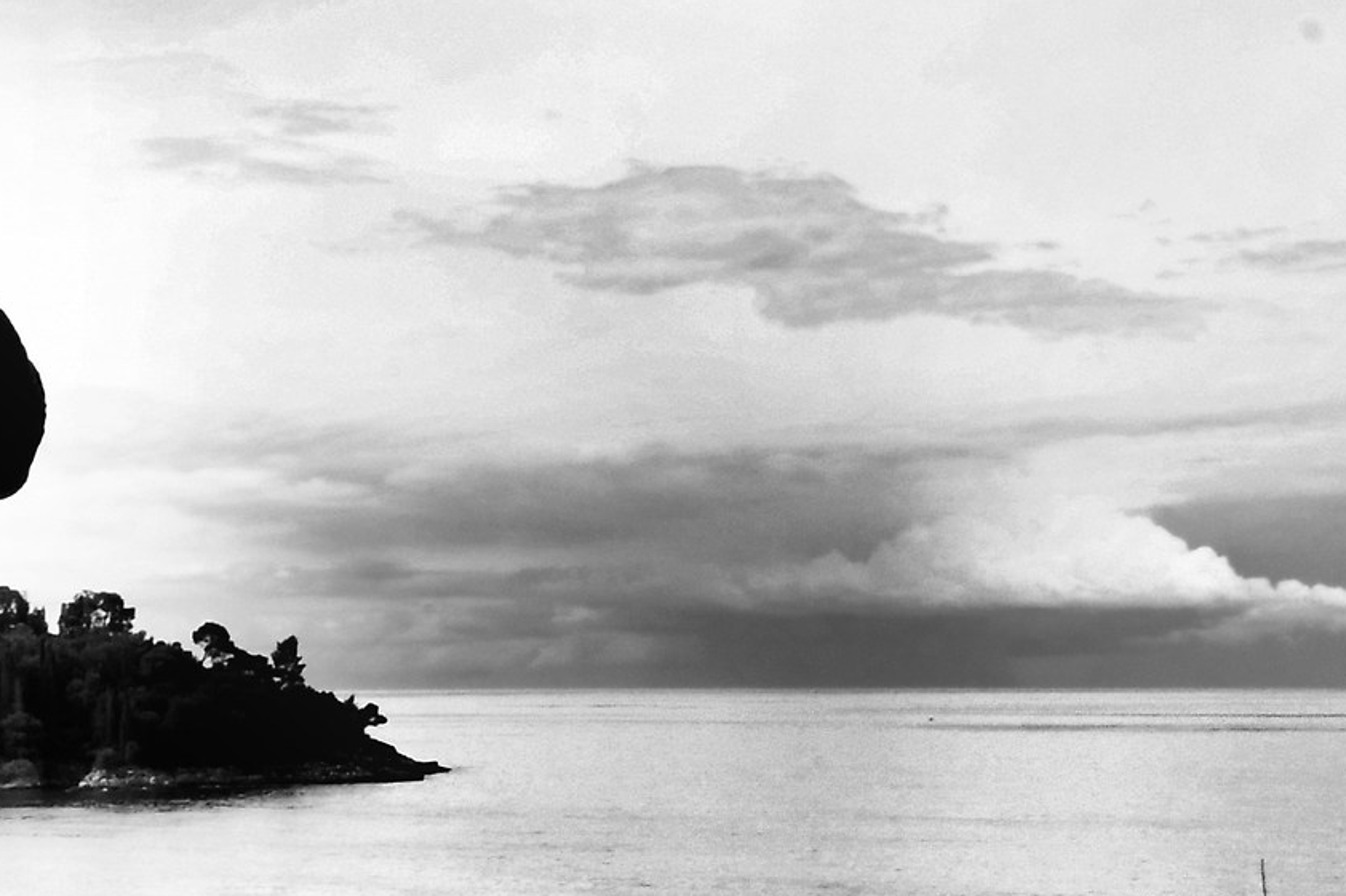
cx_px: -177
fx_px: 2878
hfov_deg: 24.4
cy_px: 1017
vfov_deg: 17.1
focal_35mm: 77
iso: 1250
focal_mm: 18
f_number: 22
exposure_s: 1/250
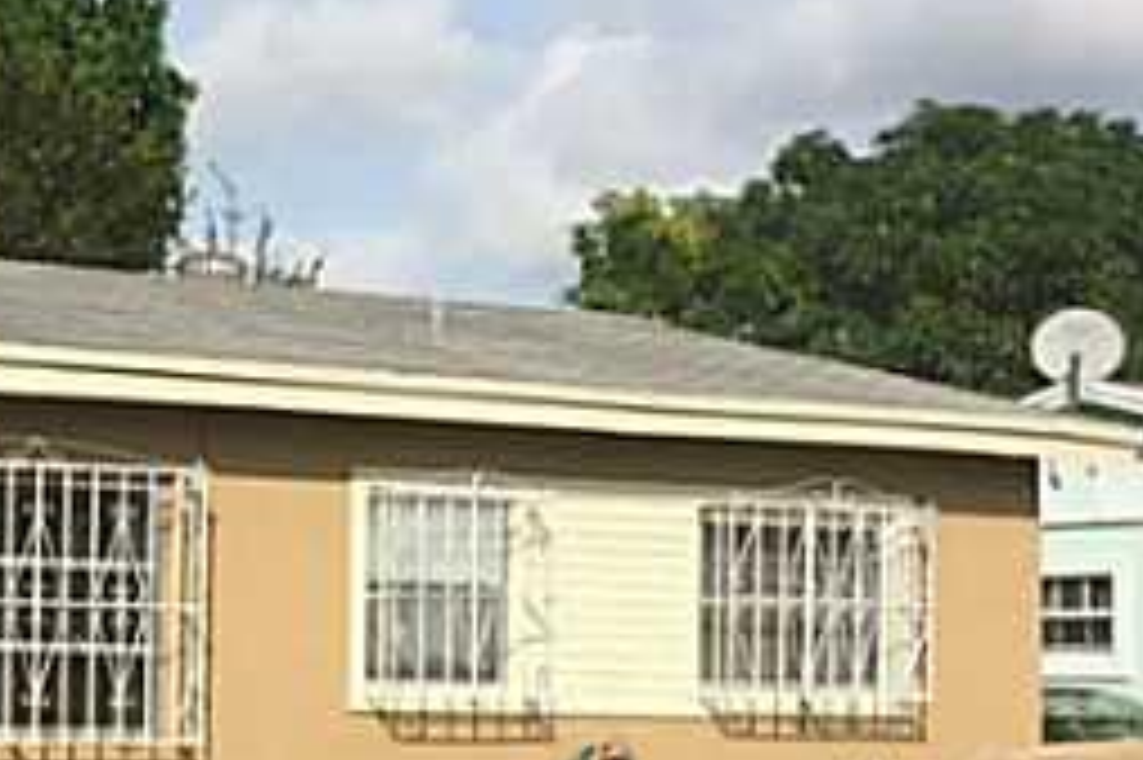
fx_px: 3014
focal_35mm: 95
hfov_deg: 20.2
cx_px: -212
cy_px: 508
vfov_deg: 14.4
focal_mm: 4.15
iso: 32
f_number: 2.2
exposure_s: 1/3165
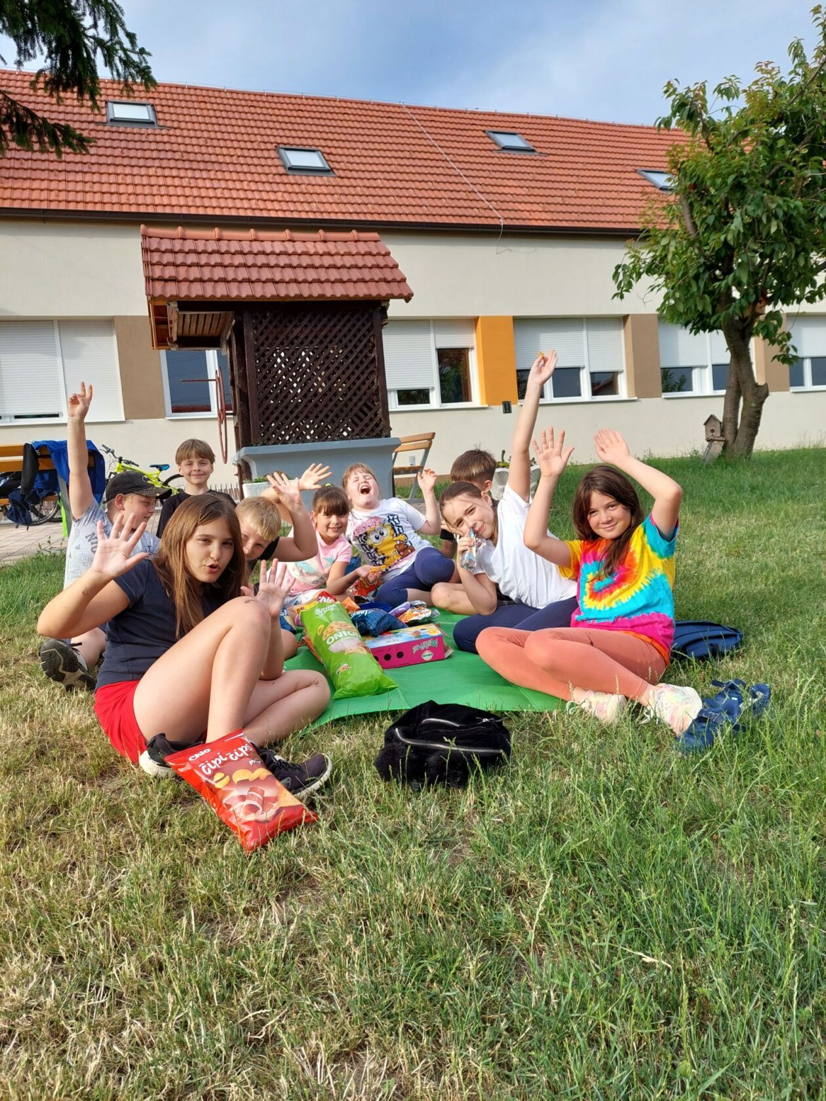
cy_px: 550
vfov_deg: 69.4
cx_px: 413
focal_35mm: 25
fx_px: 795
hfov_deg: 54.9
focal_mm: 5.23
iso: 40
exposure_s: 1/627
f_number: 1.8
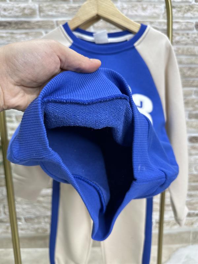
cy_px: 132
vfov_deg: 71.6
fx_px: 183
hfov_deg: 56.8
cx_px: 99
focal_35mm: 24
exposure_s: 1/100
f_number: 1.78
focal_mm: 6.86
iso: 200
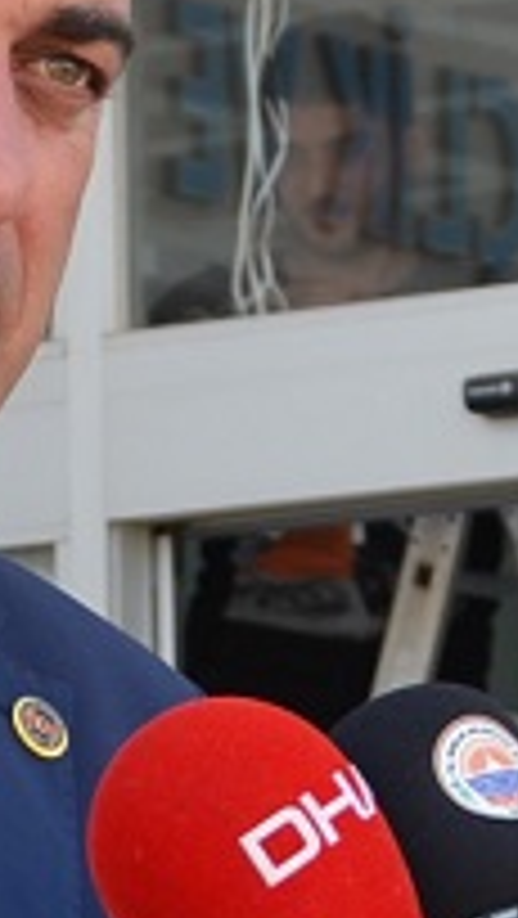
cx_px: 293
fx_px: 7192
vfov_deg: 7.3
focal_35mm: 295
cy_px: 351
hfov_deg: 4.1
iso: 200
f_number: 6.3
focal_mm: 32
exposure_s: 1/160
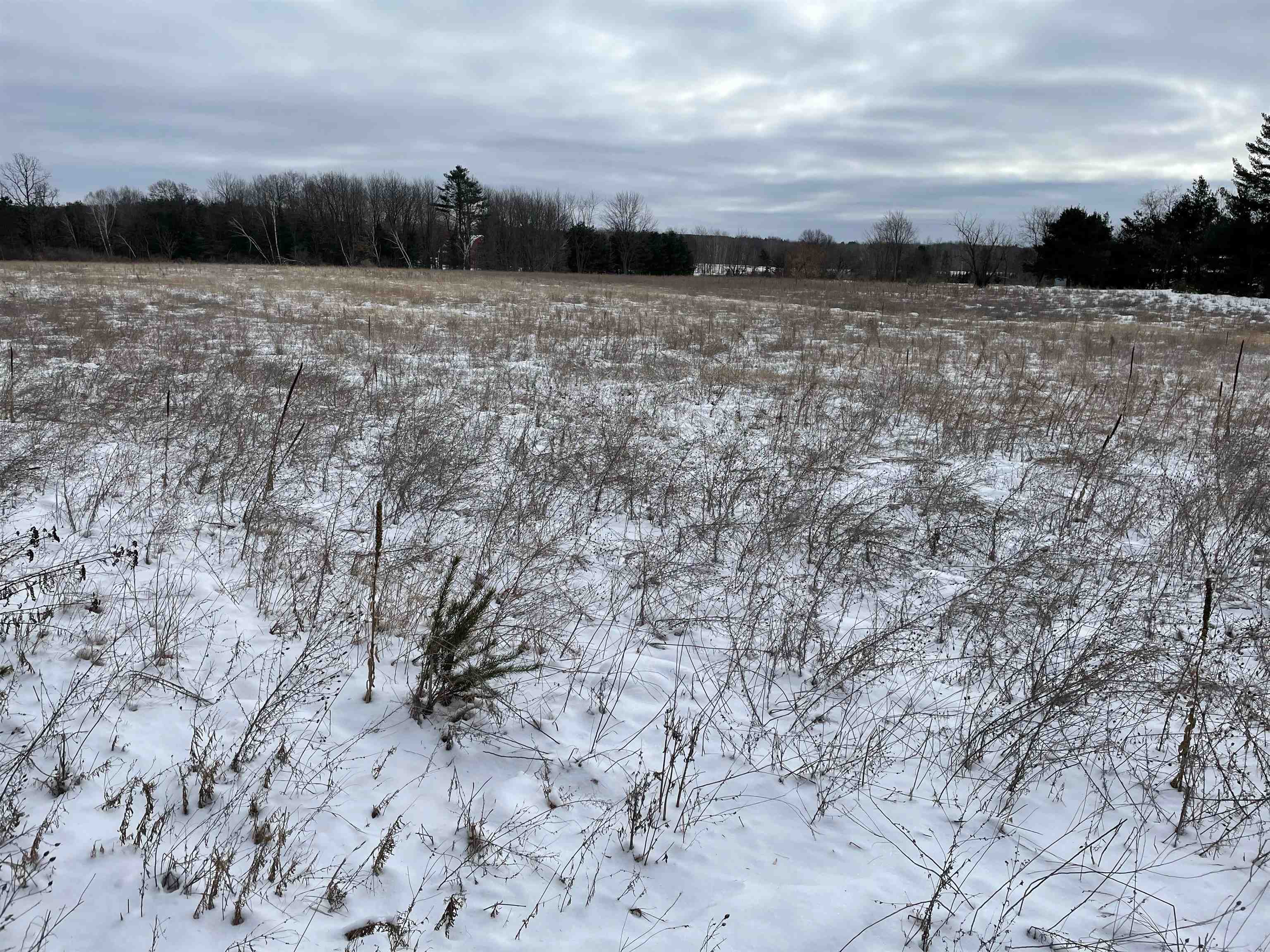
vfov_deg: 53.1
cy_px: 476
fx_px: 954
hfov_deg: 67.3
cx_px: 635
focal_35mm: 26
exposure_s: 1/7299
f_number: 1.6
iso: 32
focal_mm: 4.2
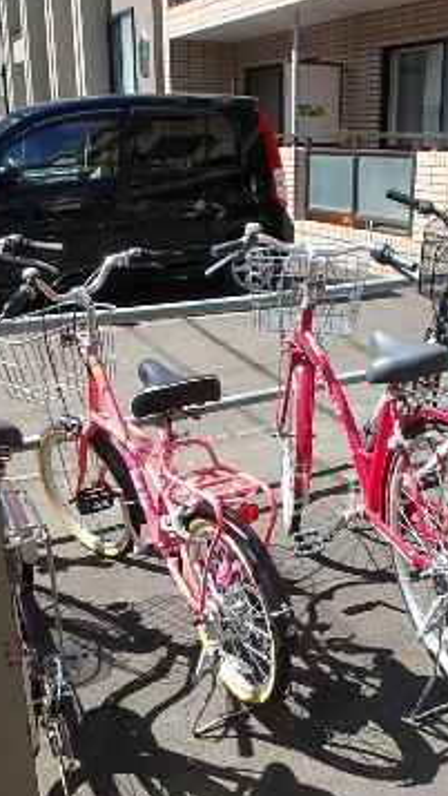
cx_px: 330
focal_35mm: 41
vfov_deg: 49.0
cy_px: 488
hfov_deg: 28.6
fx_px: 865
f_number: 3.5
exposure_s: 1/500
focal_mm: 3.7
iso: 125
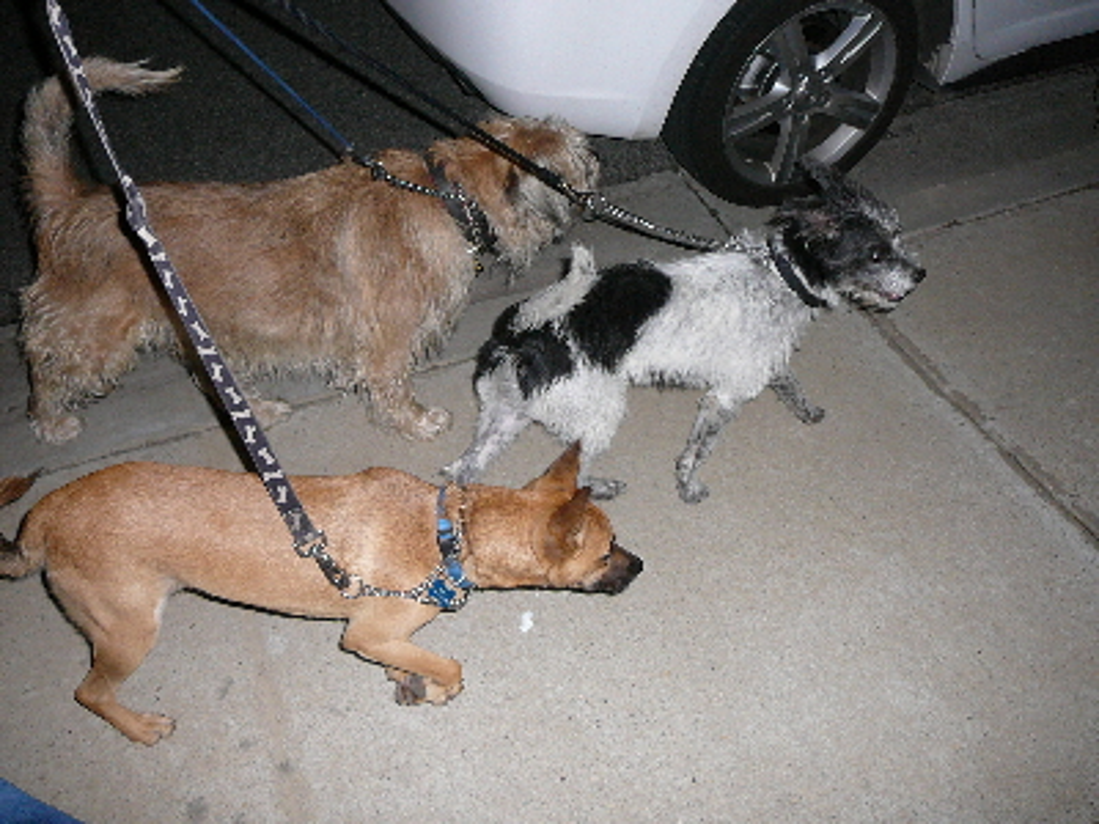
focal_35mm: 35
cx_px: 550
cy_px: 412
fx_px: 1111
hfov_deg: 52.6
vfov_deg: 40.7
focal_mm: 5.2
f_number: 2.8
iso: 160
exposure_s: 1/30
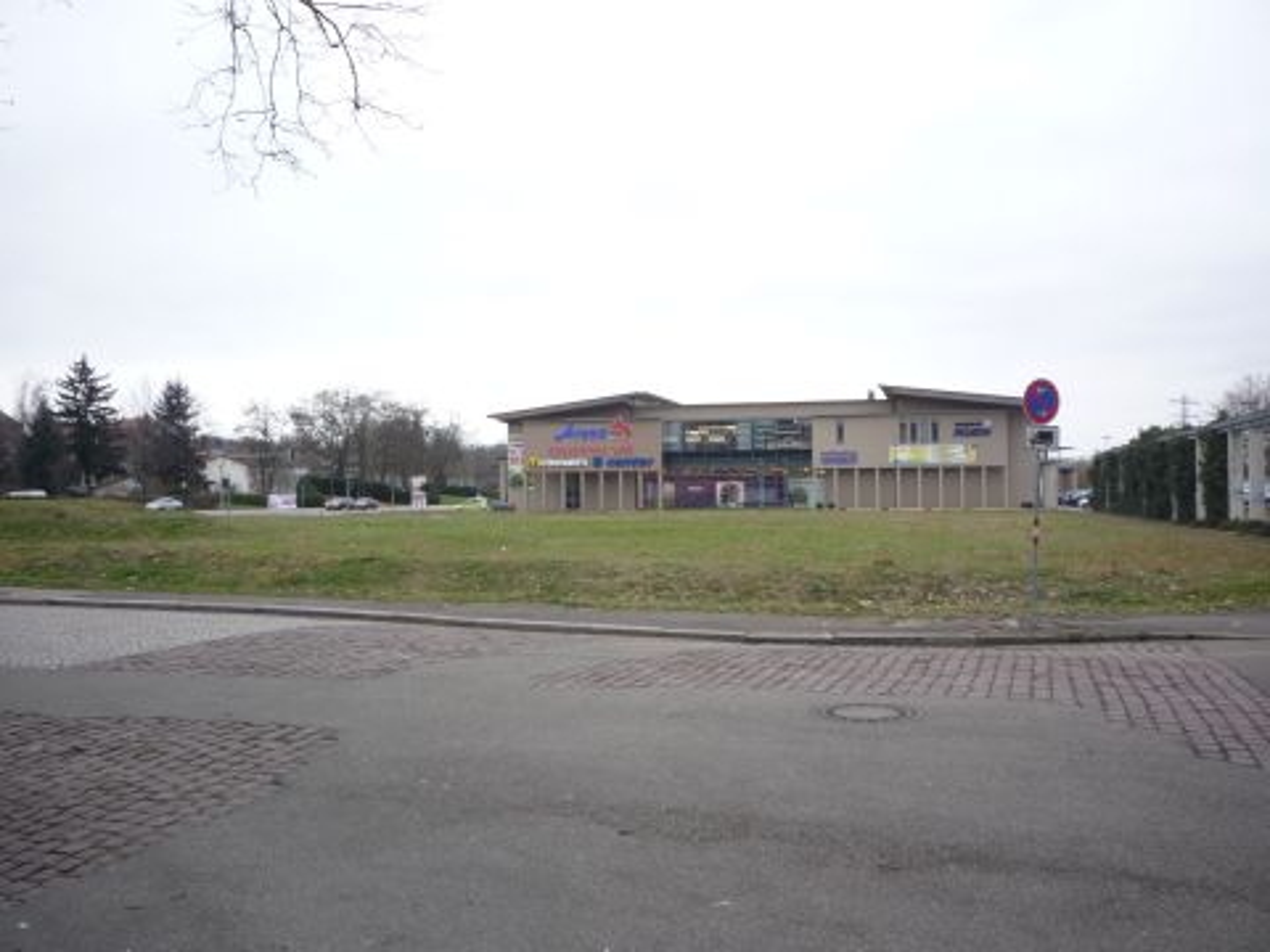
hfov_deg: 56.8
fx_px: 1174
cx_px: 635
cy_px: 476
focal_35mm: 32
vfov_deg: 44.2
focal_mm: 5.2
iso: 100
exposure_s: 1/100
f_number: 3.5
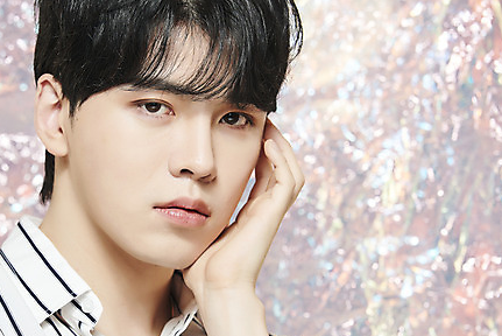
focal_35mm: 236
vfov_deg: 5.8
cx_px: 159
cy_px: 186
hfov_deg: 8.7
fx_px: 3293
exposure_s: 1/125
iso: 64
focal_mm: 170
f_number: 5.6
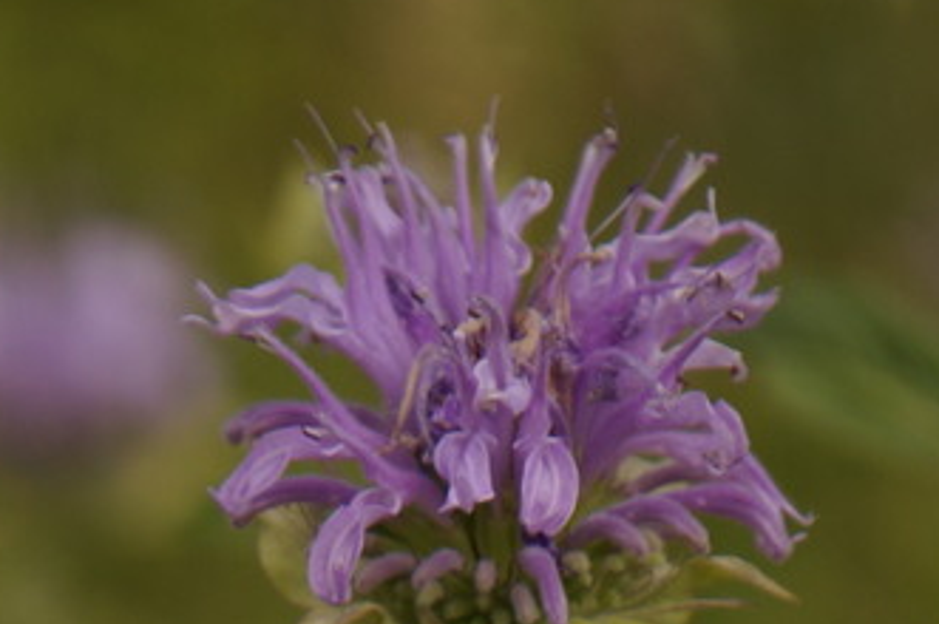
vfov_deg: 1.4
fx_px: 24754
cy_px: 831
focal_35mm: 950
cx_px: -33
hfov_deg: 2.2
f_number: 6.3
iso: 200
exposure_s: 1/640
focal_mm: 210
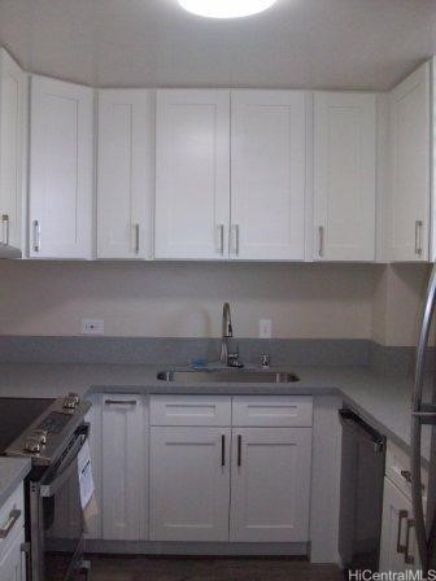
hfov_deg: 41.8
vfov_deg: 54.0
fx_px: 571
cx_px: 218
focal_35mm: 34
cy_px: 290
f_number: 2.8
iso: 231
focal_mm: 5.7
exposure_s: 1/128
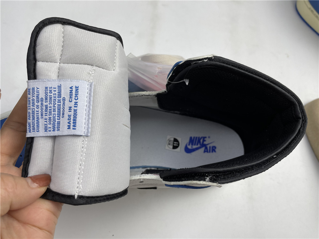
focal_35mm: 26
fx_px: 240
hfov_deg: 67.3
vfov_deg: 53.1
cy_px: 120
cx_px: 160
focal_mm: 4.2
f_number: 1.6
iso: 32
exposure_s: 1/100
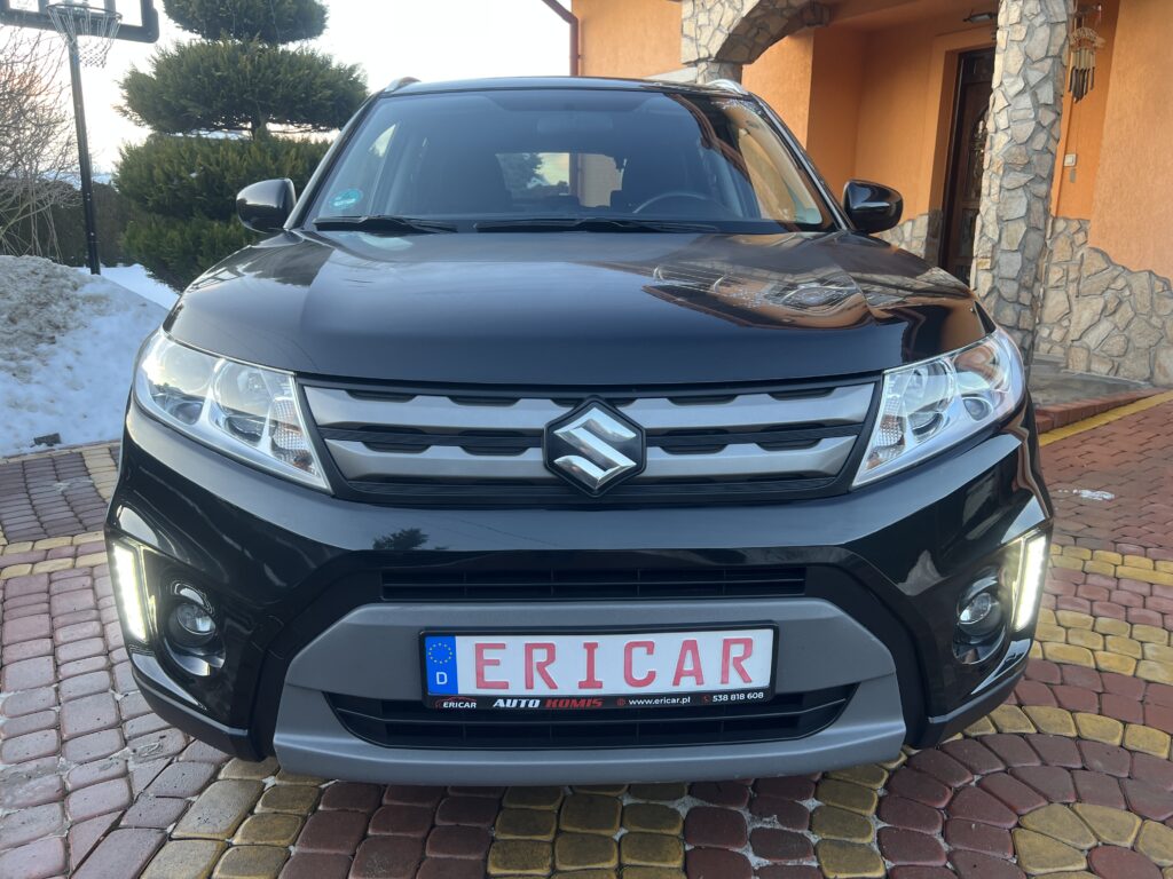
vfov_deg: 53.1
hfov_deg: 67.3
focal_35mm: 26
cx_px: 586
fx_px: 881
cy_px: 440
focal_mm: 5.7
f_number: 1.5
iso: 64
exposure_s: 1/100
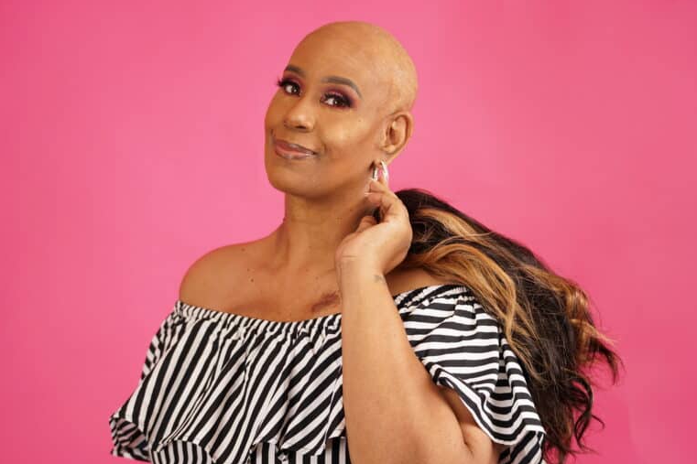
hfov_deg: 19.8
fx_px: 1994
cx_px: 350
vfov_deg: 13.3
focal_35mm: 103
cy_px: 232
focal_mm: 102
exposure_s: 1/60
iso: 160
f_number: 4.5
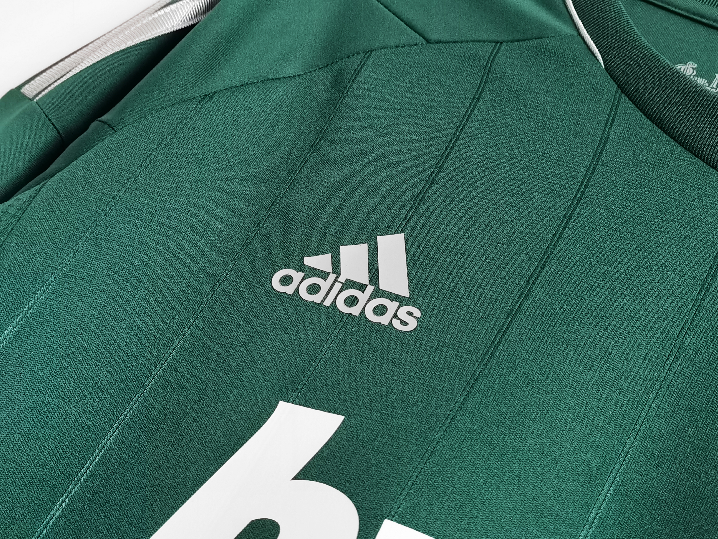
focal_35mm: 47
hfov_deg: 40.4
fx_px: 975
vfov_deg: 30.9
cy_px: 270
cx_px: 359
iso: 250
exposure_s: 1/33.3
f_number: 1.8
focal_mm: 5.58
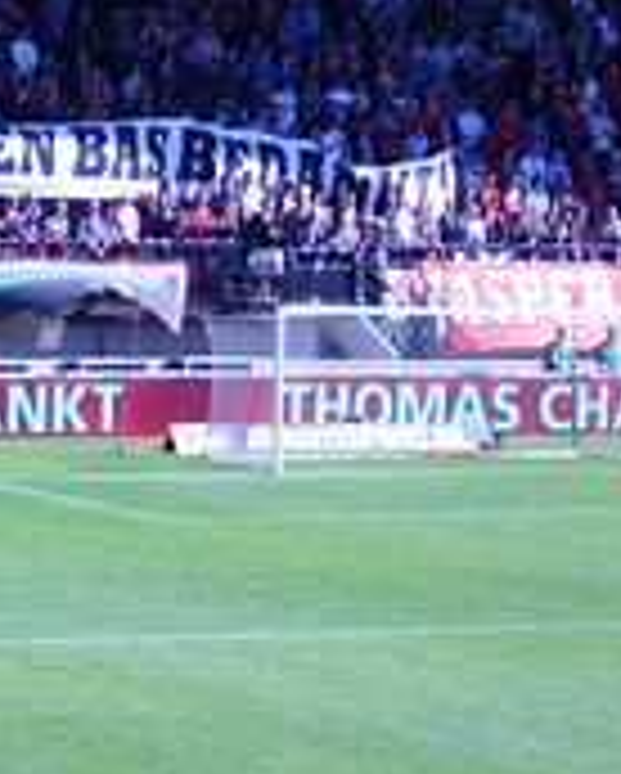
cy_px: 16
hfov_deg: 6.1
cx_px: -378
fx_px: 5710
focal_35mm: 249
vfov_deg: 7.7
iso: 50
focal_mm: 12.9
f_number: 4.3
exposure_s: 1/200
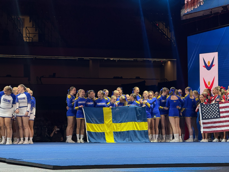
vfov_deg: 12.3
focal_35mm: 120
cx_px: 114
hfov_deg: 16.4
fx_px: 794
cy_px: 86
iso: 100
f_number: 2.8
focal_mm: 15.66
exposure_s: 1/201
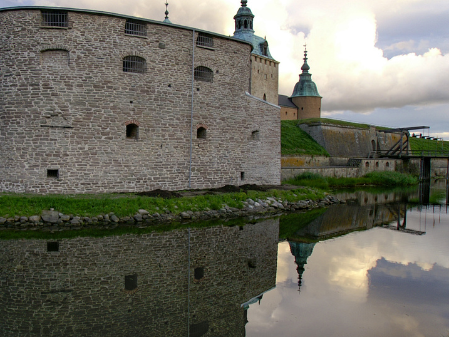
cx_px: 150
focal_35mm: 31
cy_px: 173
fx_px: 401
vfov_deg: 45.5
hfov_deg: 57.2
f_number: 5.6
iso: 100
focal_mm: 11
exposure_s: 1/90
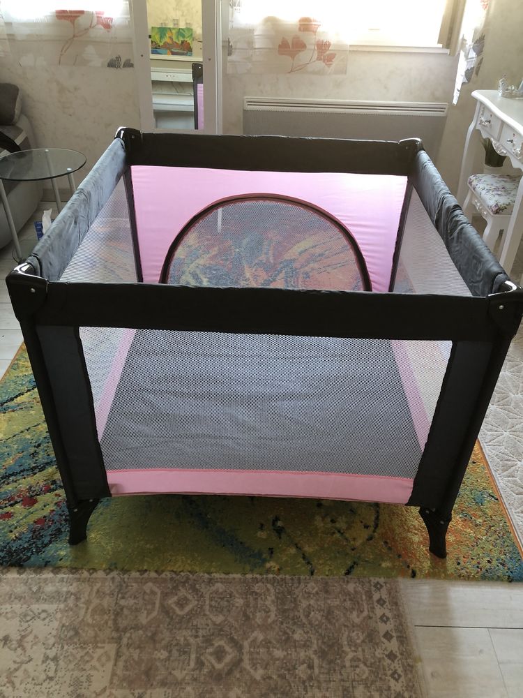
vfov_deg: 63.4
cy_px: 349
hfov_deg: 49.7
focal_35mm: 28
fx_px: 564
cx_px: 262
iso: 50
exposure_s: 1/15
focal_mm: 4
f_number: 1.8
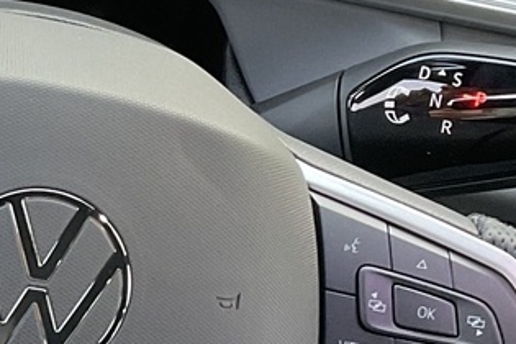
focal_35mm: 98
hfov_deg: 20.6
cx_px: 97
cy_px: 161
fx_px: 1405
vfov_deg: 14.0
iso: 125
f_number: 1.8
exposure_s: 1/60
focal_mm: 3
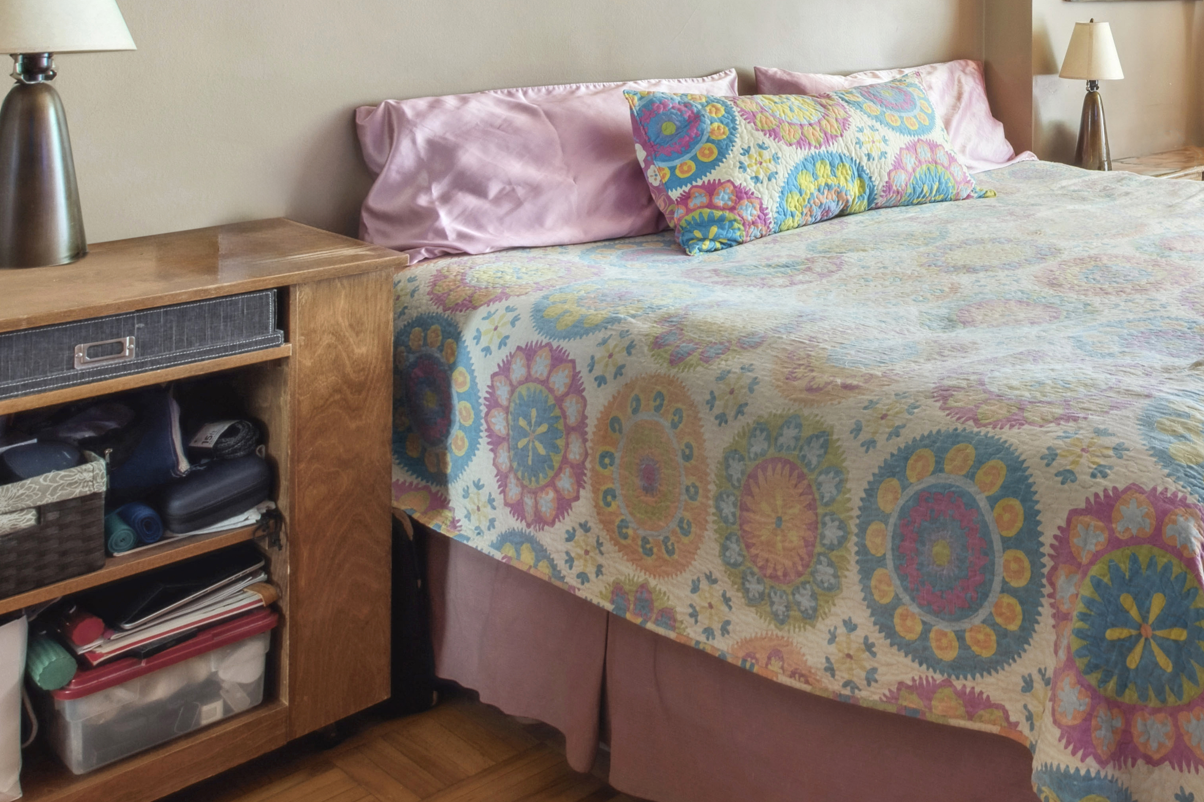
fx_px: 1271
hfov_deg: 45.4
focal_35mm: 38
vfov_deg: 32.4
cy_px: 10
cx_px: 1109
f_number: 11
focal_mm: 14
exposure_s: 1.6
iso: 160
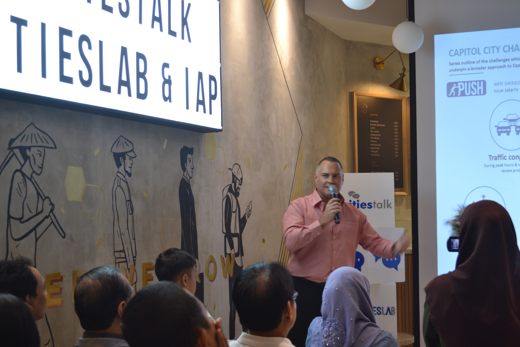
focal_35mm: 54
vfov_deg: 25.1
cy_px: 174
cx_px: 260
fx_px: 780
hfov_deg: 36.9
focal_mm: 36
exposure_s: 1/15
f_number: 5
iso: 400
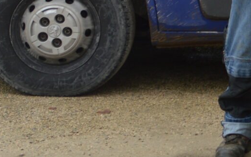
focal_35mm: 211
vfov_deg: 6.1
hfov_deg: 9.3
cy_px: -157
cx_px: 521
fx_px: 1443
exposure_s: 1/125
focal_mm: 28
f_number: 5.6
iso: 125
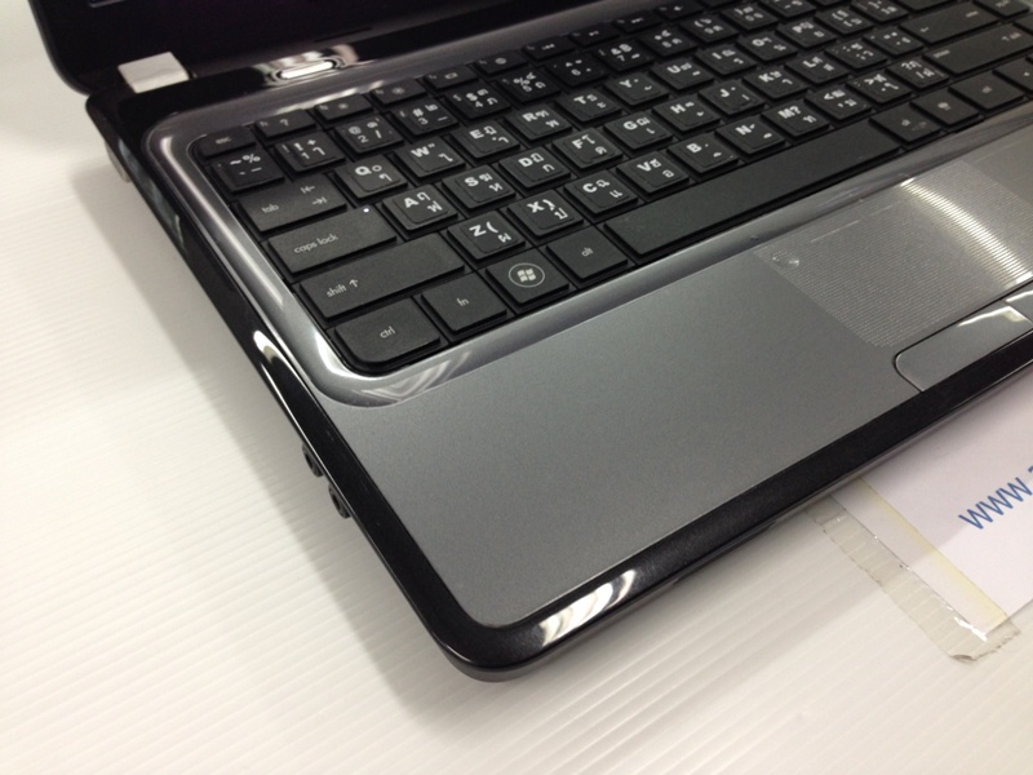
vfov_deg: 42.9
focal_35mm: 33
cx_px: 516
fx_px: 985
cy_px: 388
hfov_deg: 55.4
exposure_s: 1/20
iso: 80
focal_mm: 4.12
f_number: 2.4
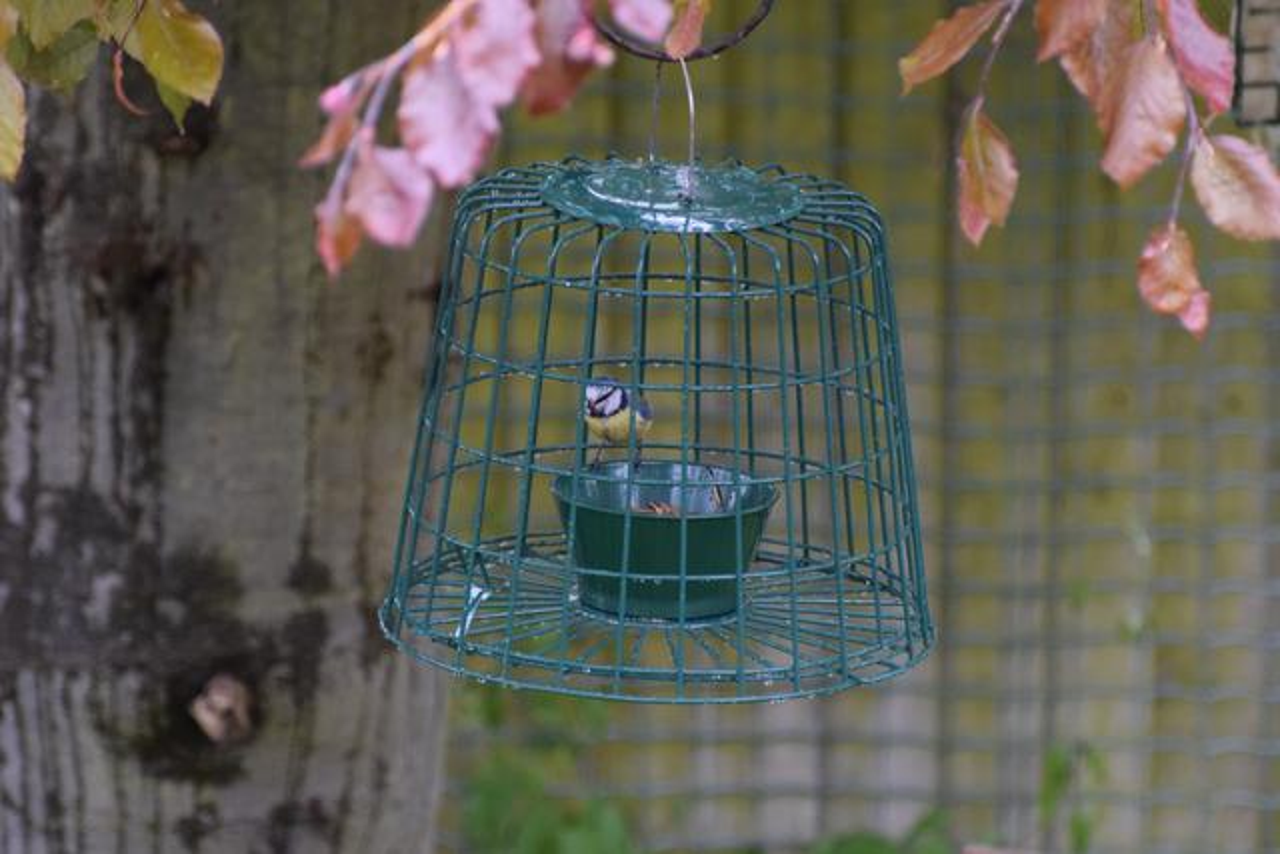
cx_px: 640
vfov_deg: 3.1
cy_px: 427
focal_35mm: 450
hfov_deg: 4.6
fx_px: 16003
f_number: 5.6
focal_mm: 300
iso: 2200
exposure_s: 1/500
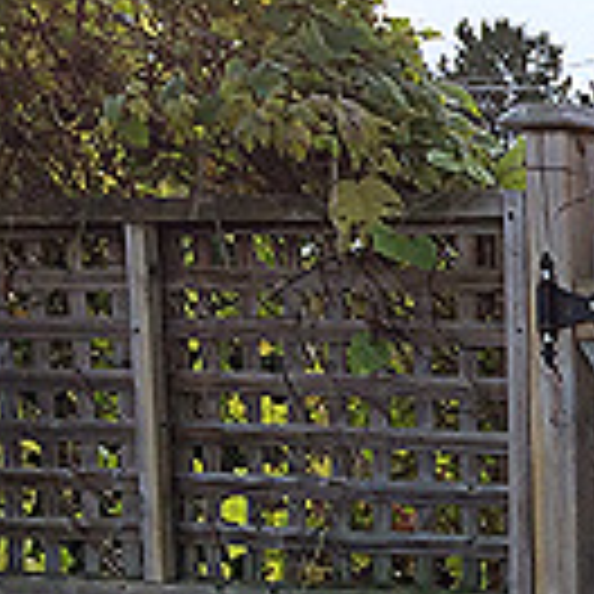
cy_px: 738
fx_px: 2407
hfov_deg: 11.8
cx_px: 1368
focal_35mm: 124
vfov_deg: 13.6
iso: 32
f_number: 2.2
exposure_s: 1/345
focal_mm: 4.15
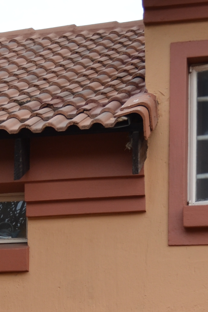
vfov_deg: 12.1
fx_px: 1396
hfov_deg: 8.5
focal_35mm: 161
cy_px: 487
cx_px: -22
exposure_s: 1/250
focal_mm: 34
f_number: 5.6
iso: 200
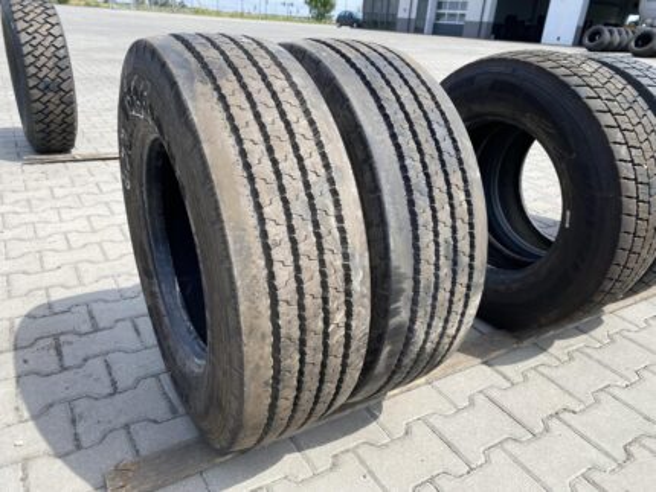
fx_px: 493
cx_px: 328
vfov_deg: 53.1
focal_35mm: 26
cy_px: 246
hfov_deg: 67.3
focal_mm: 4.25
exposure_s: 1/1287
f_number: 1.8
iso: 32
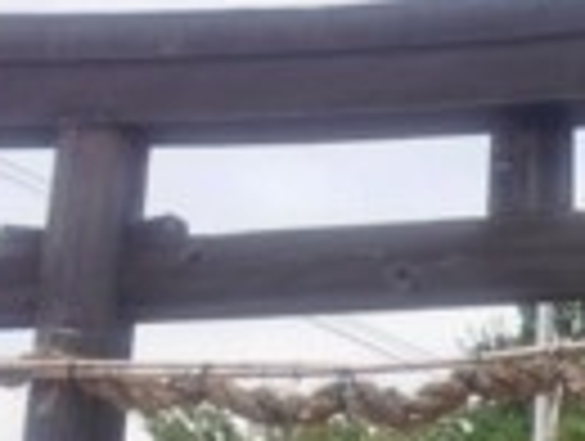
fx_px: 1930
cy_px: 626
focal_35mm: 114
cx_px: 806
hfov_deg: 16.1
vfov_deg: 12.5
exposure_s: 1/1323
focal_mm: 4.12
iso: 50
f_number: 2.4
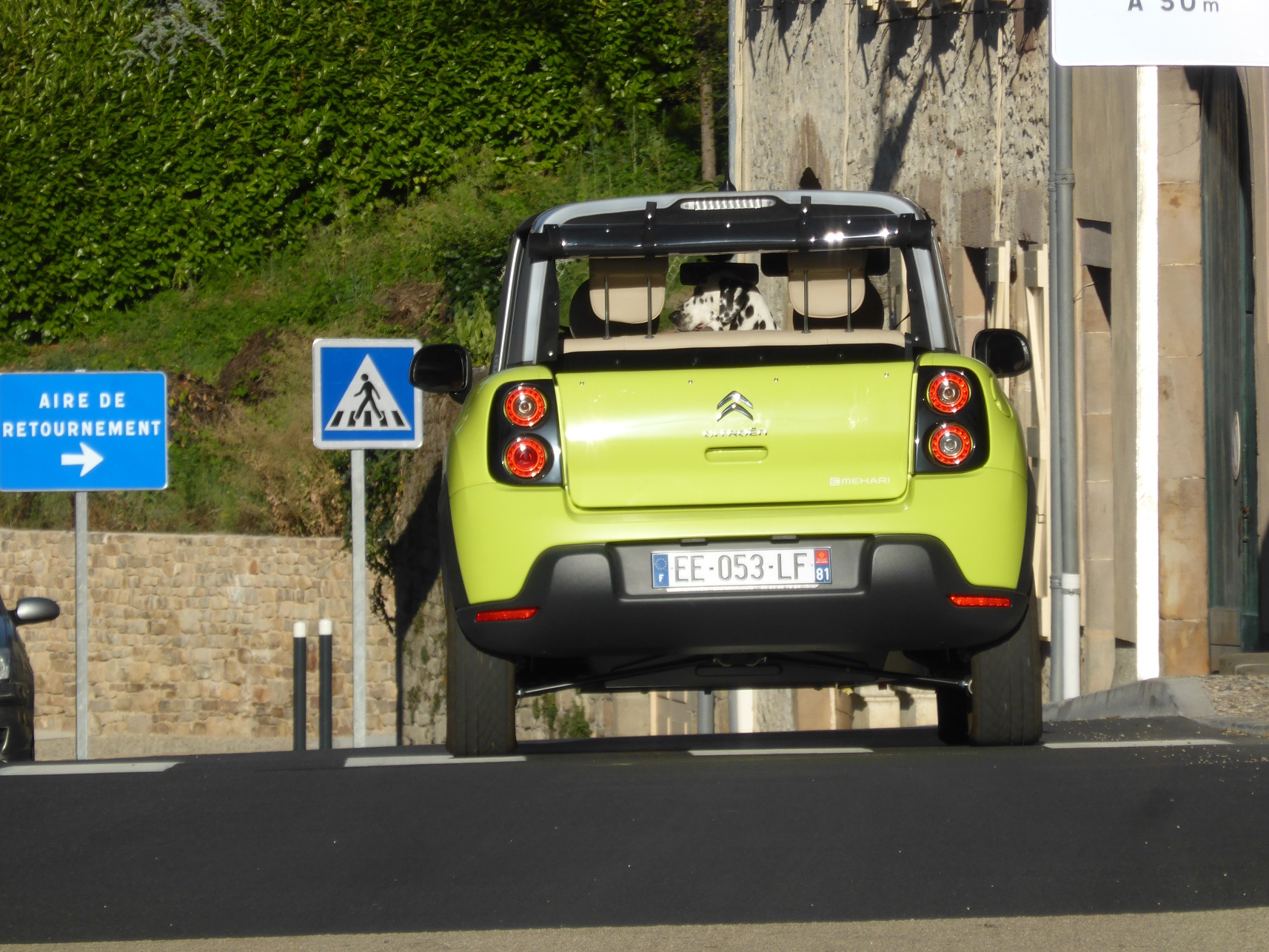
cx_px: 634
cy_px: 476
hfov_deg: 4.6
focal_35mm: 434
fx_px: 15912
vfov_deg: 3.4
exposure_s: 1/500
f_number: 6.2
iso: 100
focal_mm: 77.4
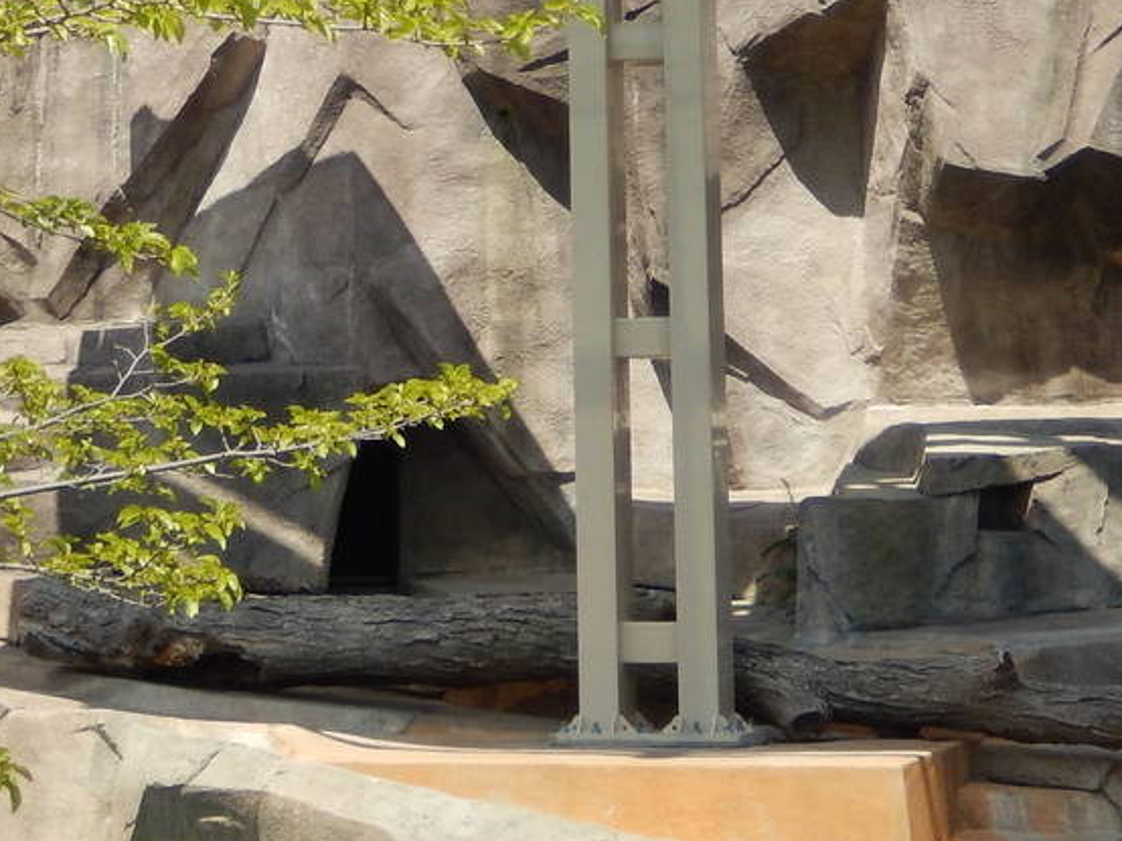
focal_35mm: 104
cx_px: 462
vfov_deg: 13.9
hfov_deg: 18.9
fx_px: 3369
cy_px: -122
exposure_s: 1/800
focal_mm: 6.5
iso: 125
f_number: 4
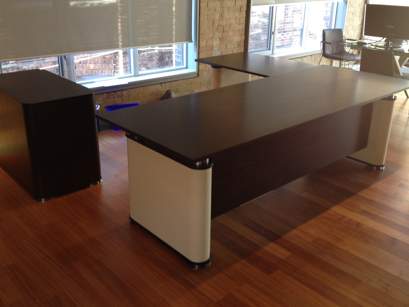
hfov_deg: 46.8
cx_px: 200
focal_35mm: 40
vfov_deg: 35.9
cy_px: 135
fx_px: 473
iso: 50
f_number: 2.4
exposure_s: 1/20
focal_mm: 4.28
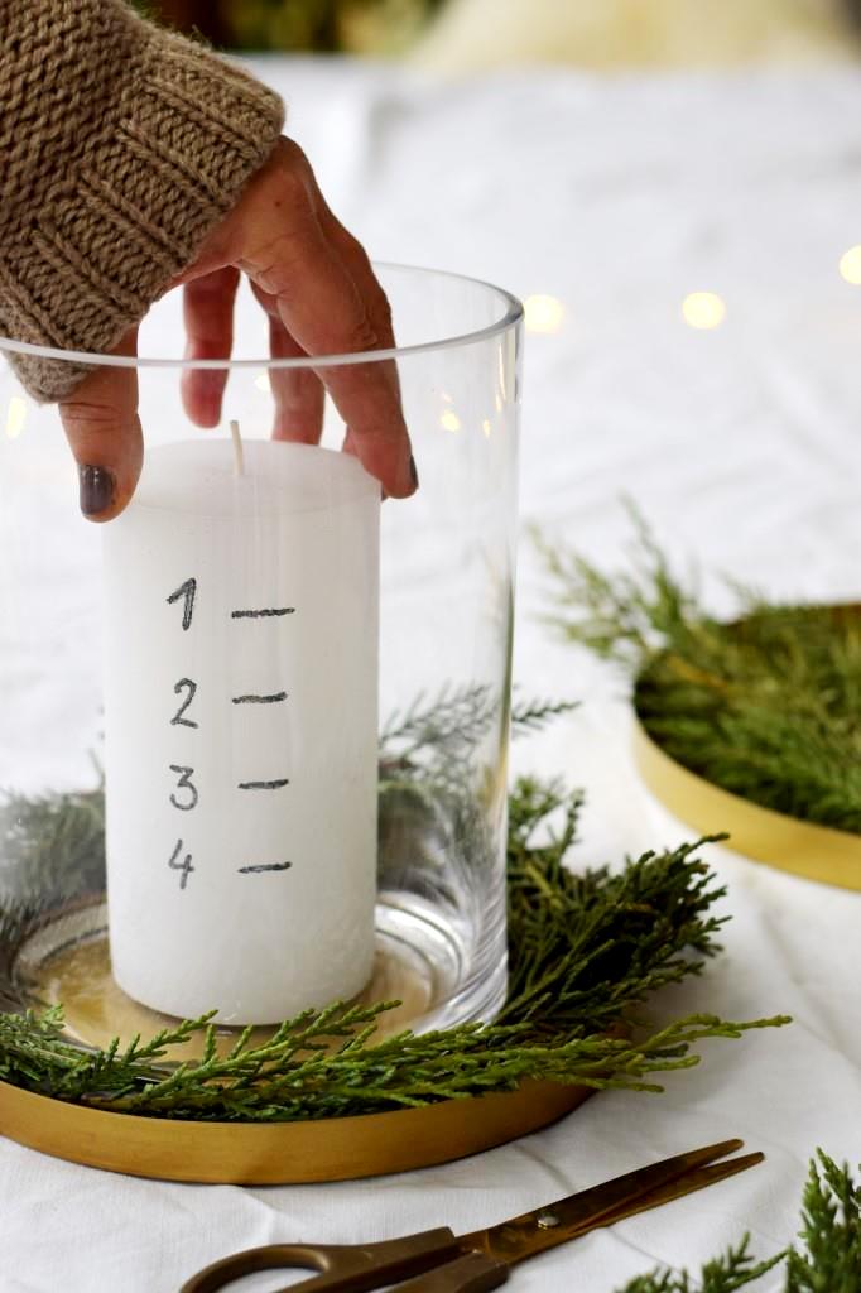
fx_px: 2692
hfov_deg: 18.2
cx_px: 430
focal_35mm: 75
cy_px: 646
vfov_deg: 27.0
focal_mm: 50
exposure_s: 1/40
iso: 125
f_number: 3.5
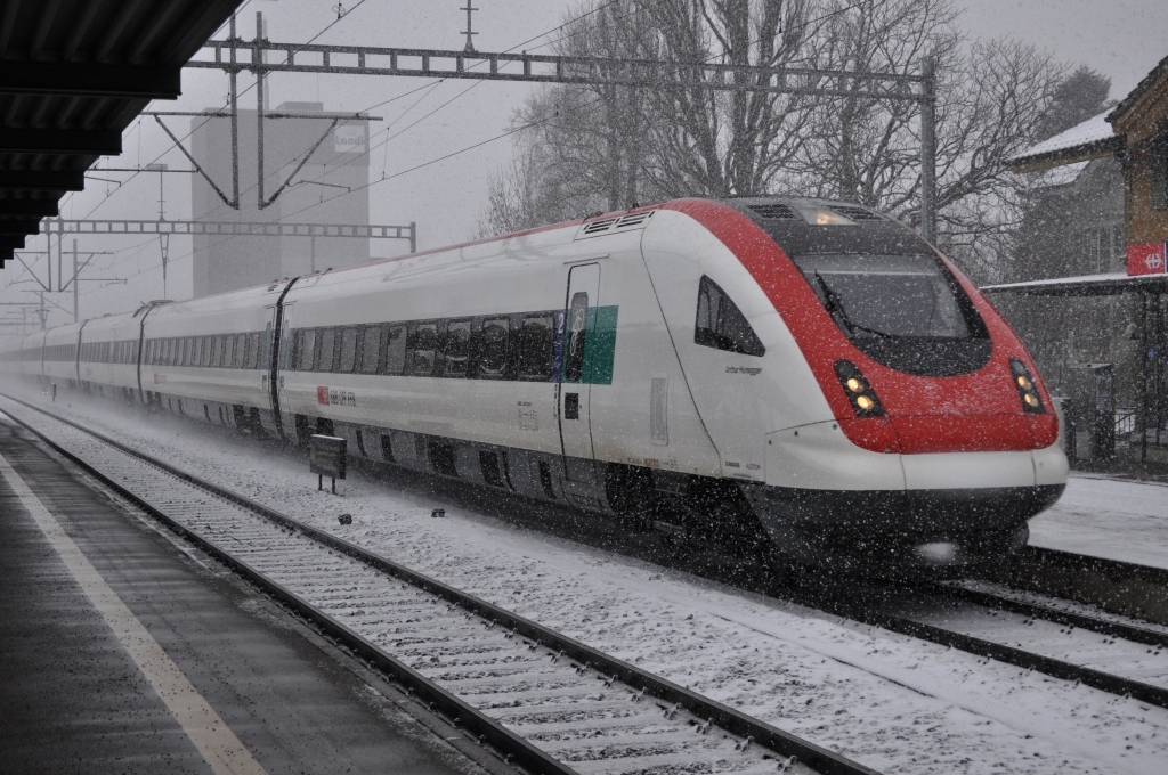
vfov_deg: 22.6
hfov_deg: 33.4
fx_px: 1944
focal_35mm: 60
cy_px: 388
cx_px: 584
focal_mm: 40
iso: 640
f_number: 5.3
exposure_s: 1/1000
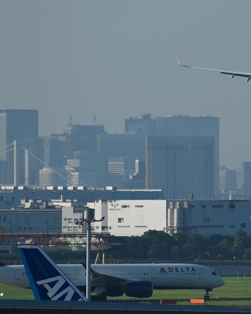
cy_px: 157
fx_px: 5249
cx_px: 234
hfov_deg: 2.7
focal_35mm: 565
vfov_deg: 3.4
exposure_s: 1/640
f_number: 8
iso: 100
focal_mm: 400
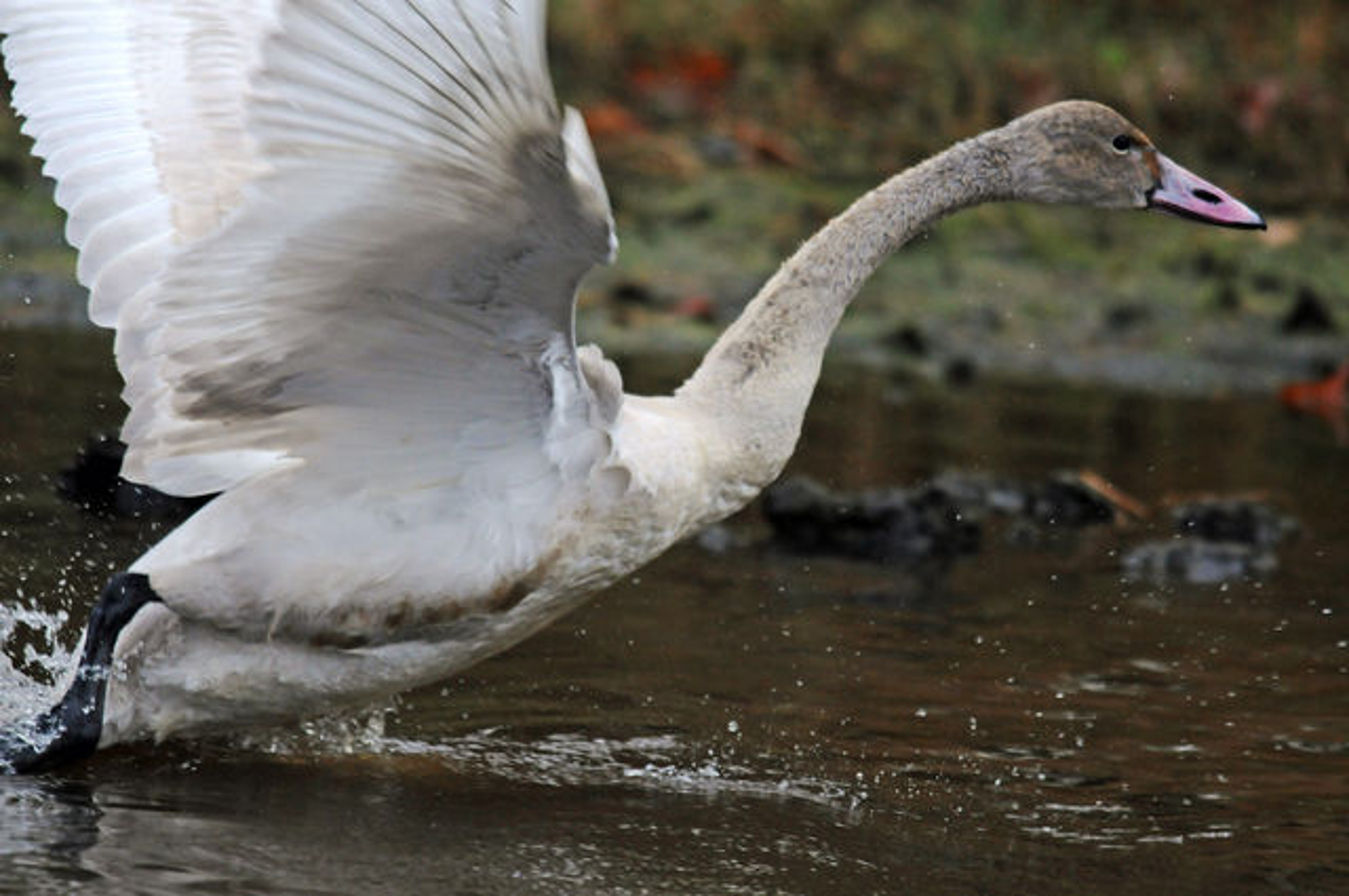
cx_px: 674
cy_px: 448
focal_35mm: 630
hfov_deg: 3.3
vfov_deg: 2.2
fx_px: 23577
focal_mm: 420
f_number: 5.6
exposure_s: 1/640
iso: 800
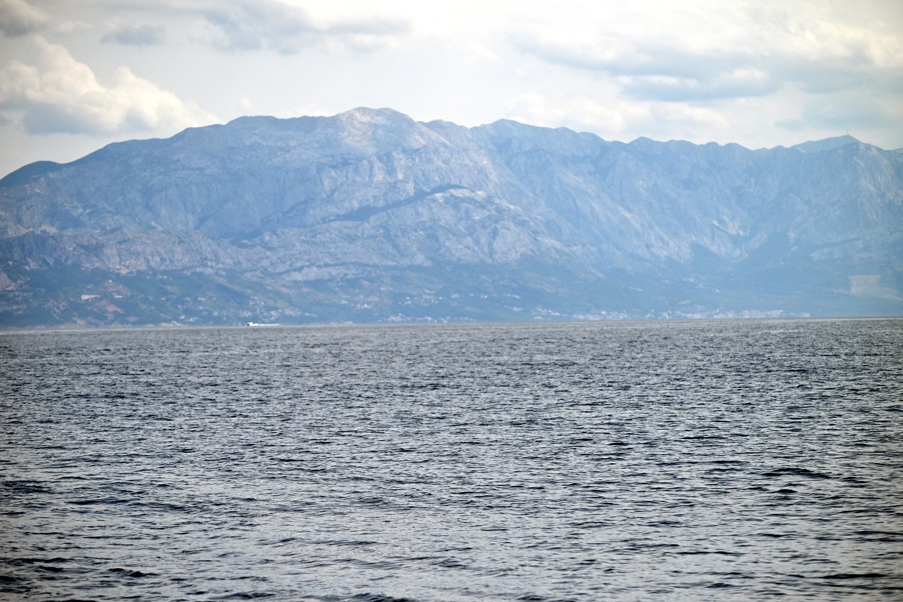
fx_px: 2910
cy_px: 301
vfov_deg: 11.8
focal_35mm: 116
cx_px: 452
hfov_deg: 17.6
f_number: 4.8
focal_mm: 116
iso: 250
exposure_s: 1/6400
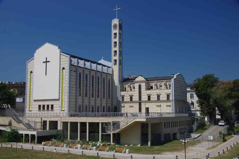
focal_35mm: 40
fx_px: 268
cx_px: 120
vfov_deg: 33.1
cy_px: 80
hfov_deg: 48.1
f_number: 11
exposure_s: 1/125
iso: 200
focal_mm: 26.9
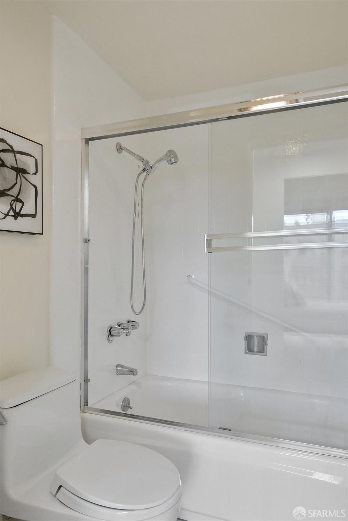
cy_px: 260
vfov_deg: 73.7
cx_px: 174
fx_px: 348
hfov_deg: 53.1
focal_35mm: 24
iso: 800
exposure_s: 1/30
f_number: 11
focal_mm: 16
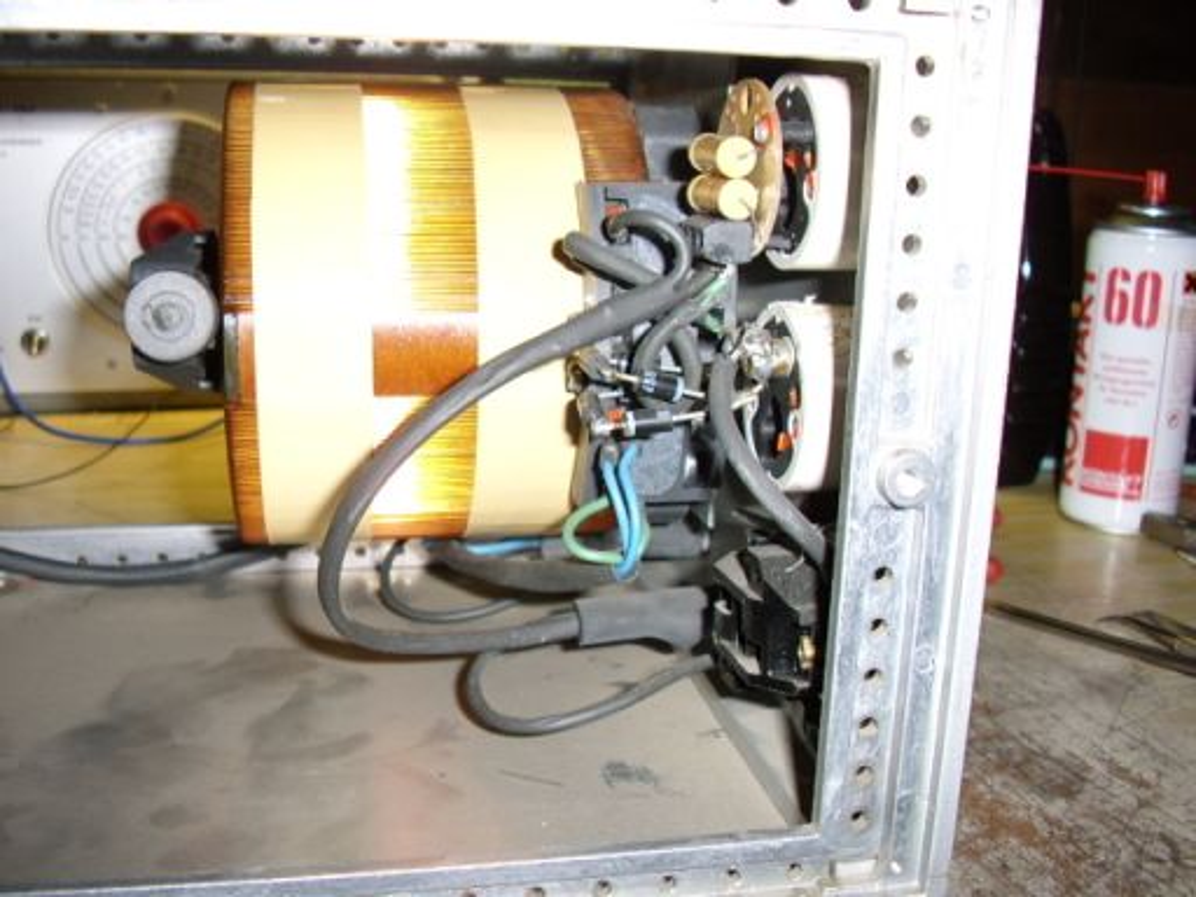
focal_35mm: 30
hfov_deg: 60.0
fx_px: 1037
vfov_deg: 46.8
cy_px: 448
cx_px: 598
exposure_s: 1/30
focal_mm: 5.8
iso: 141
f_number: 2.9
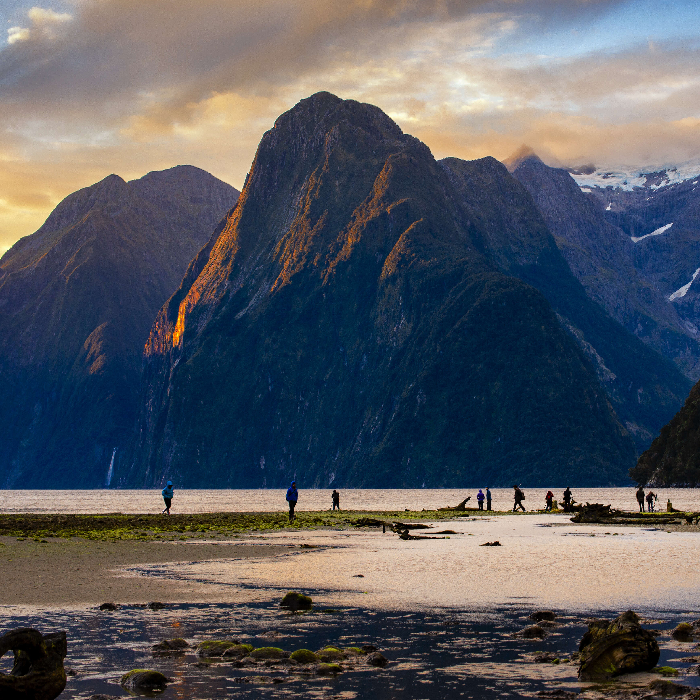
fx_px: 2059
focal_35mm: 90
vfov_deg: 19.3
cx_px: 453
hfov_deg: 19.2
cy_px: 348
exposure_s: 1/80
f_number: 8
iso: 400
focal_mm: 70
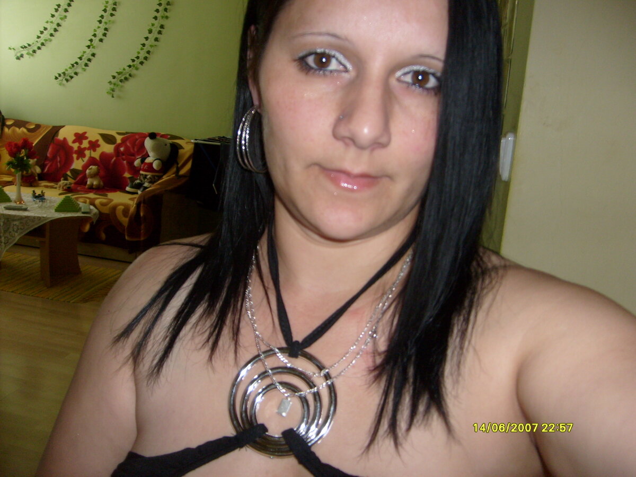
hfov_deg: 52.6
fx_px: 643
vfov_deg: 40.7
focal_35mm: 35
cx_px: 318
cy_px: 238
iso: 100
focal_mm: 5.8
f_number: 2.8
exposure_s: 1/45
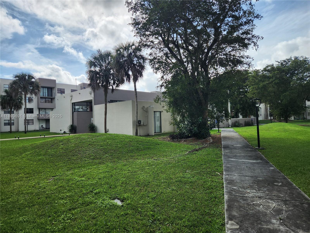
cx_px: 155
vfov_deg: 58.9
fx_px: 206
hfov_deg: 73.9
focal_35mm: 23
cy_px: 116
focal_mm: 5.4
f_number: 1.8
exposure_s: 1/1601
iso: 20
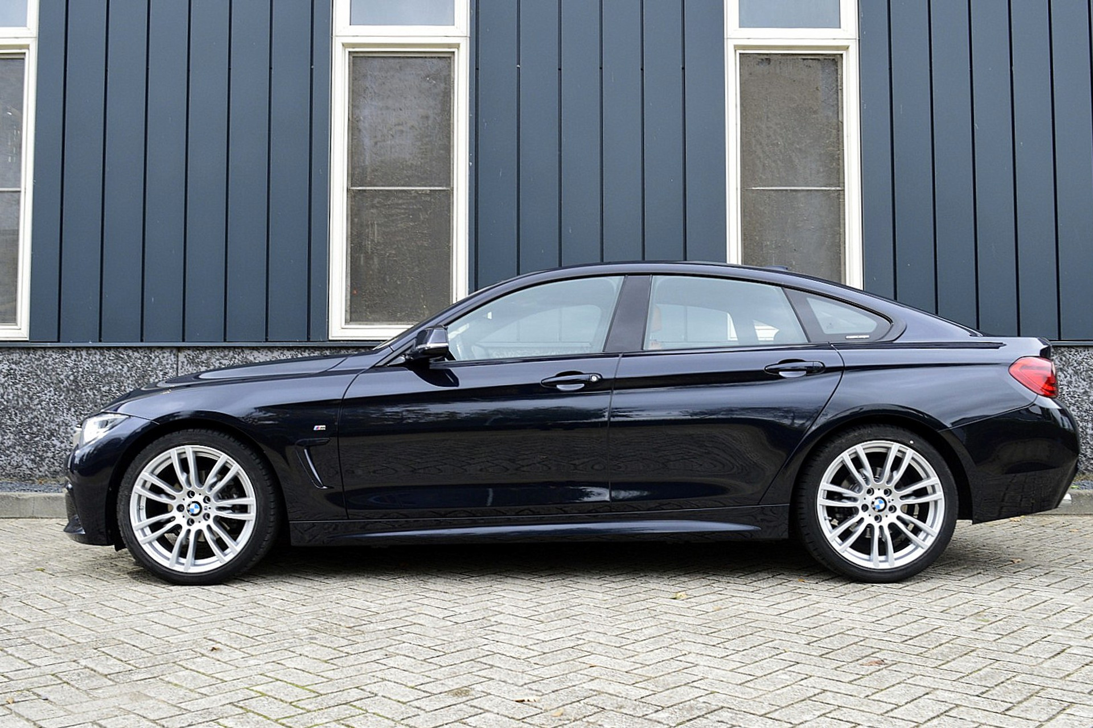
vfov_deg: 38.4
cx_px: 546
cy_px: 364
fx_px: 1047
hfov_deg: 55.1
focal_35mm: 34
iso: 400
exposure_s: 1/60
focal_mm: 23
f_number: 8
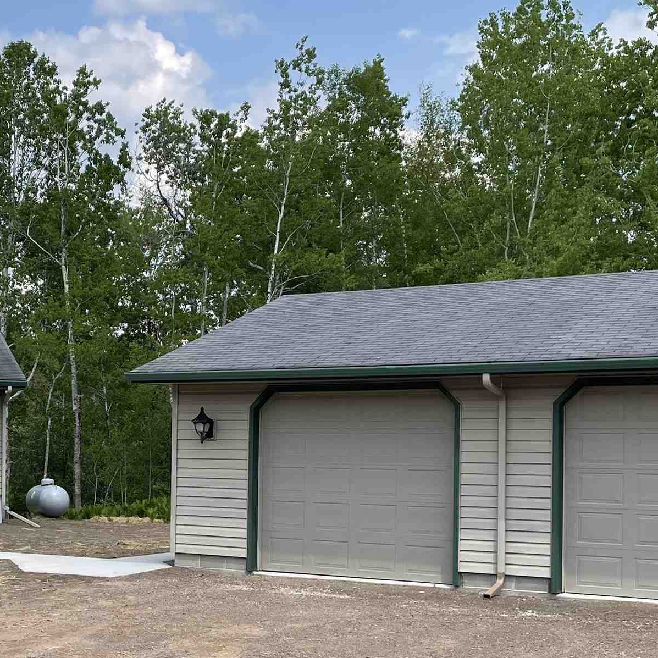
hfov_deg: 28.4
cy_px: 475
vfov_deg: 28.7
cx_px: 126
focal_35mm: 59
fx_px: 1269
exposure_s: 1/2959
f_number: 1.6
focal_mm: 4.2
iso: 32
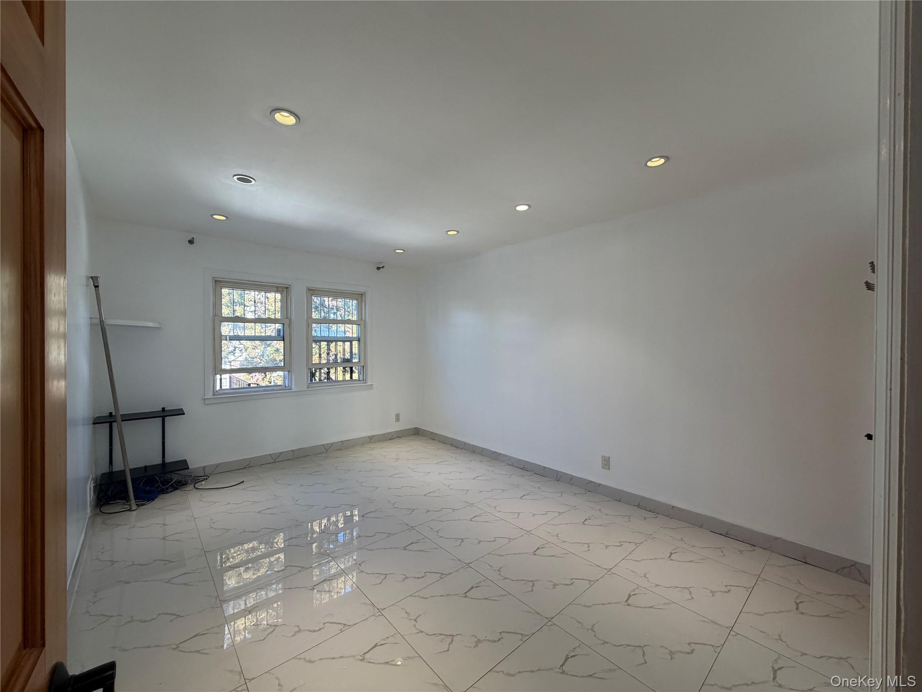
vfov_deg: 85.7
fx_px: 373
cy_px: 346
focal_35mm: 14
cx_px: 461
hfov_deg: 102.1
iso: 125
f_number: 2.2
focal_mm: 2.22
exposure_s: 1/120
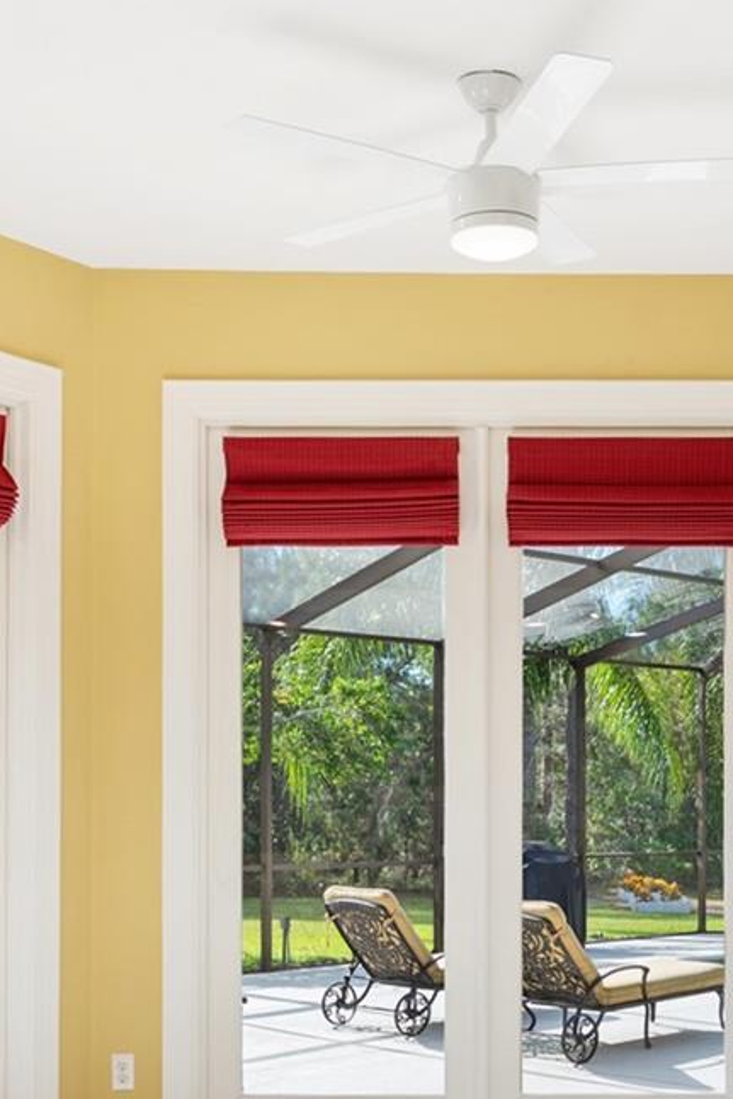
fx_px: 1587
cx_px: 488
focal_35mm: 52
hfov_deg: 25.9
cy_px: 767
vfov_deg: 37.6
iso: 320
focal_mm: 21
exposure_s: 1/40
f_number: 7.1
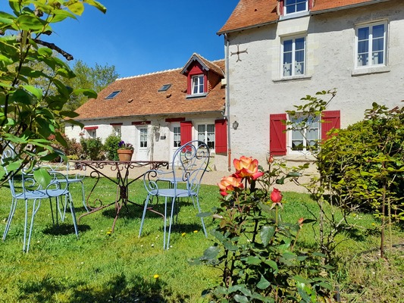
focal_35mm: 25
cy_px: 152
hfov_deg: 69.4
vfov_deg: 54.9
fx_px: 292
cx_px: 202
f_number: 2
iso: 20
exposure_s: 1/1037
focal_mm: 4.6
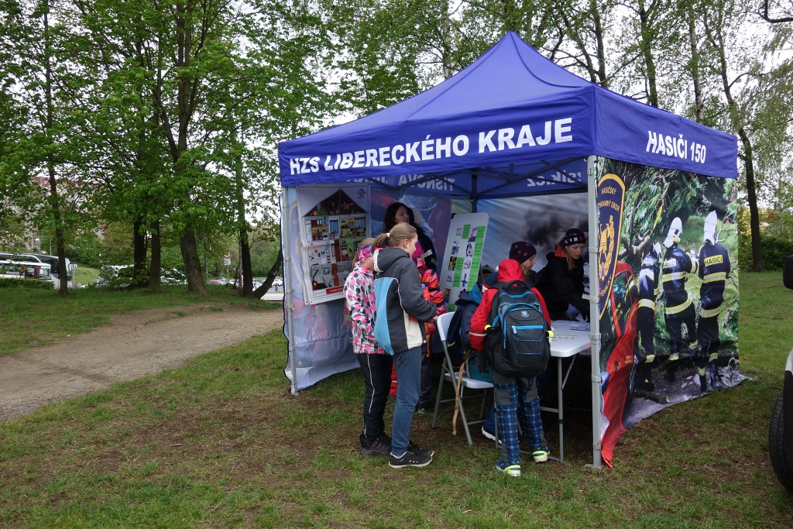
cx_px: 396
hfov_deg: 65.5
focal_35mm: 28
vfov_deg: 46.4
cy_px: 264
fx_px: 617
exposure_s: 1/200
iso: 400
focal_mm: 10.4
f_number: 5.6
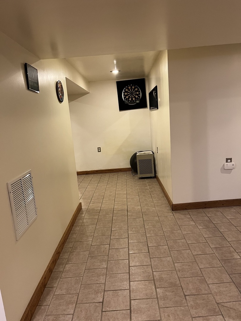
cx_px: 120
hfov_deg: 53.1
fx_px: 241
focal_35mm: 26
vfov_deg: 67.3
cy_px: 160
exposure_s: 1/60
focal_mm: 5.1
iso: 320
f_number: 1.6
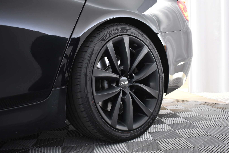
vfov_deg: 33.0
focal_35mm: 40
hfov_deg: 47.9
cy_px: 76
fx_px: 258
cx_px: 114
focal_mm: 27
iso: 1800
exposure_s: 1/40
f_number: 4
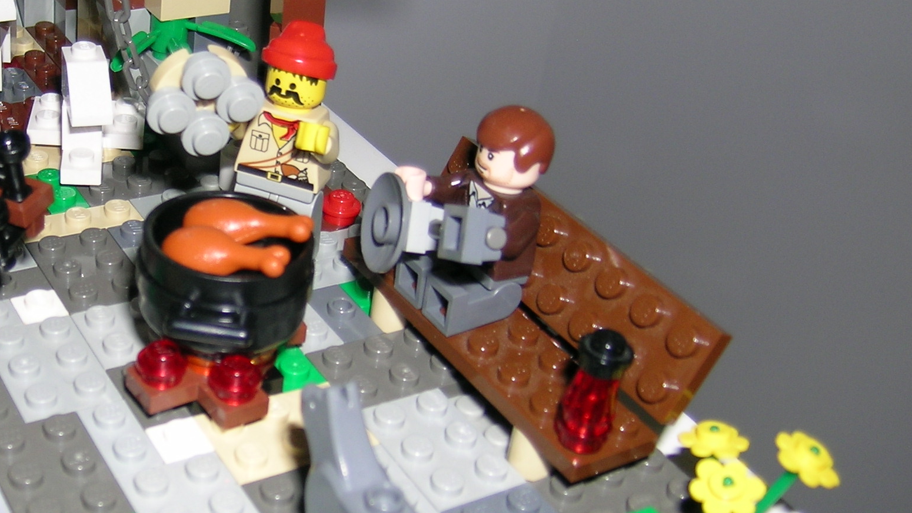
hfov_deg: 39.3
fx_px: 1233
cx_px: 209
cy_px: 241
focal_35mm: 51
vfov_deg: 23.5
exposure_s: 1/60.1
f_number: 2.8
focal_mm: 5.8
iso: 50
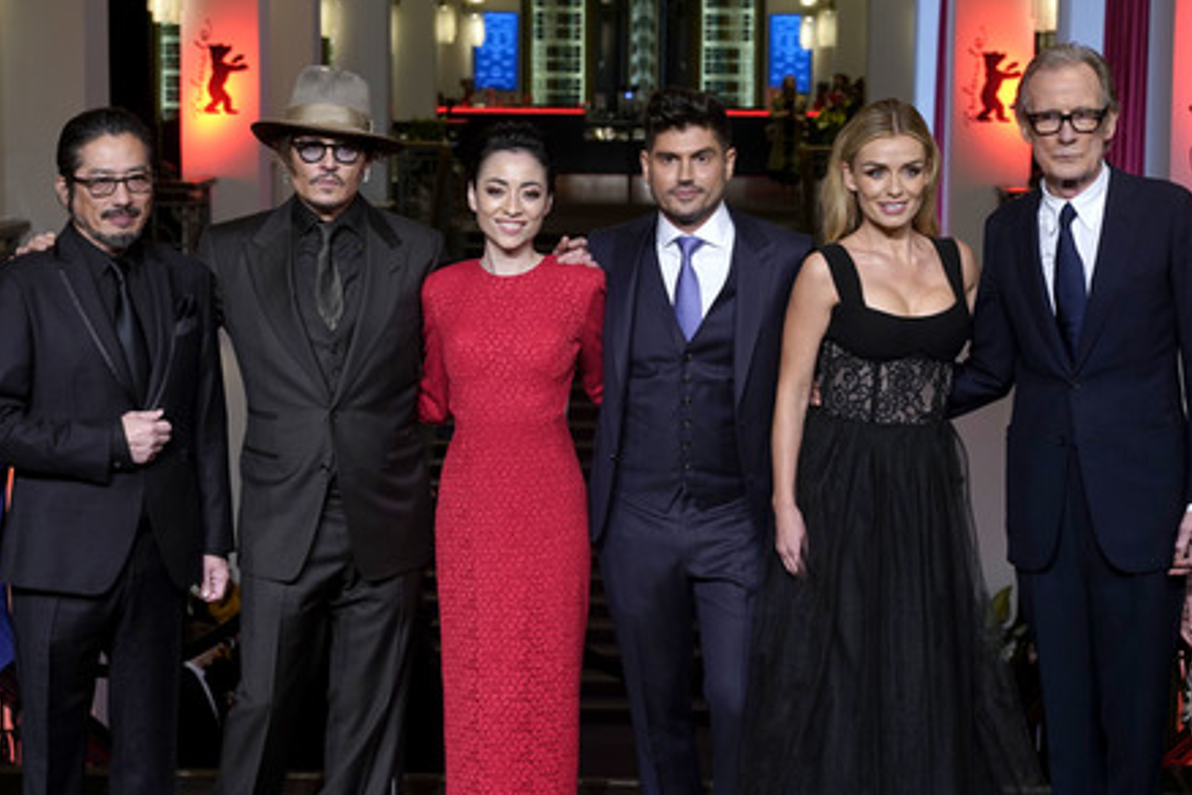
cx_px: 586
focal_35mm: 71
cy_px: 398
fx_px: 2351
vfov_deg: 19.2
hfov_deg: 28.5
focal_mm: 69
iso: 1000
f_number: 7.1
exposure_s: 1/80
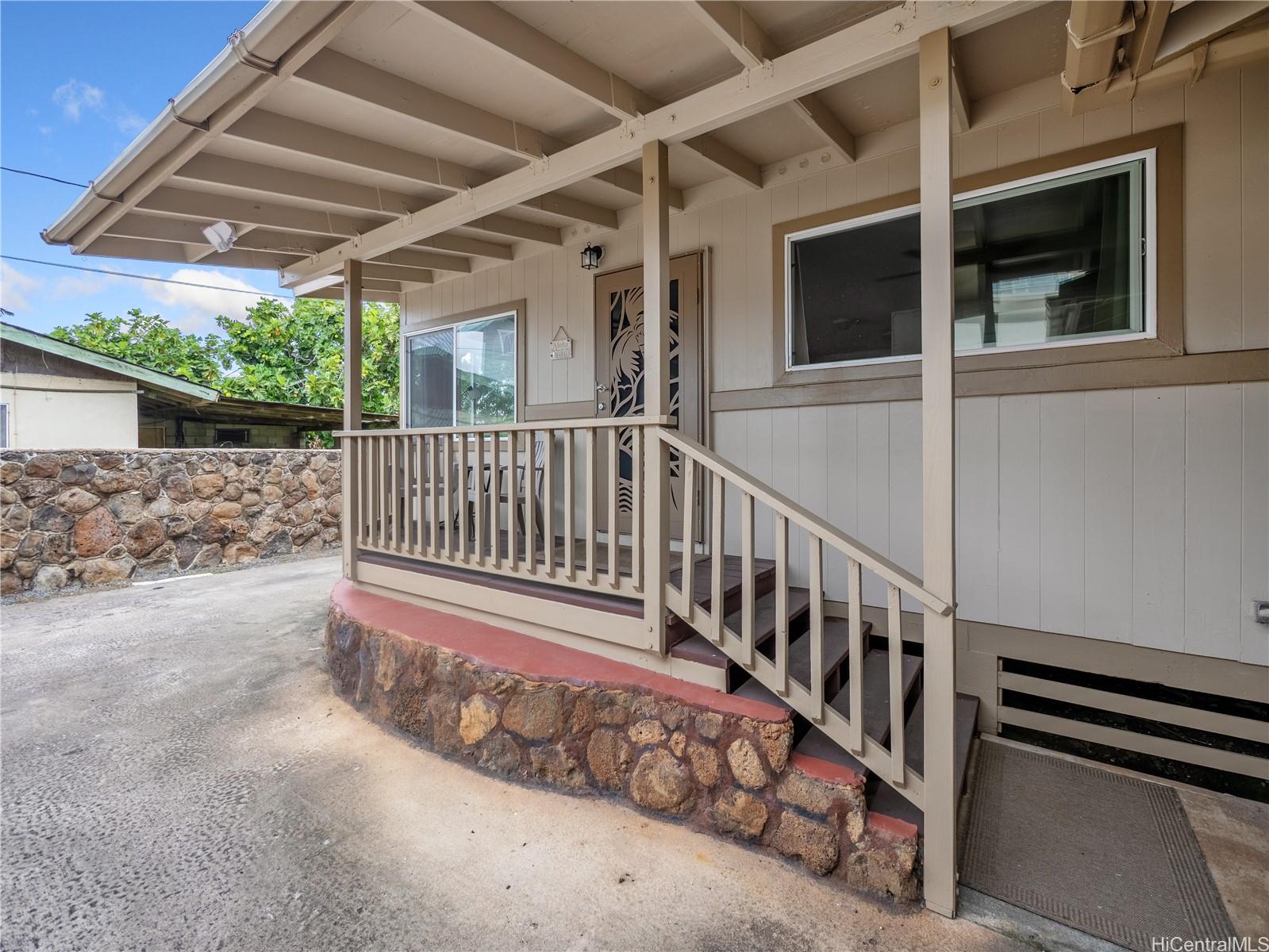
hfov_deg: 94.5
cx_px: 634
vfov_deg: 78.1
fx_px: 587
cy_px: 476
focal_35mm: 16
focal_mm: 8
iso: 200
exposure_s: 1/3200
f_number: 4
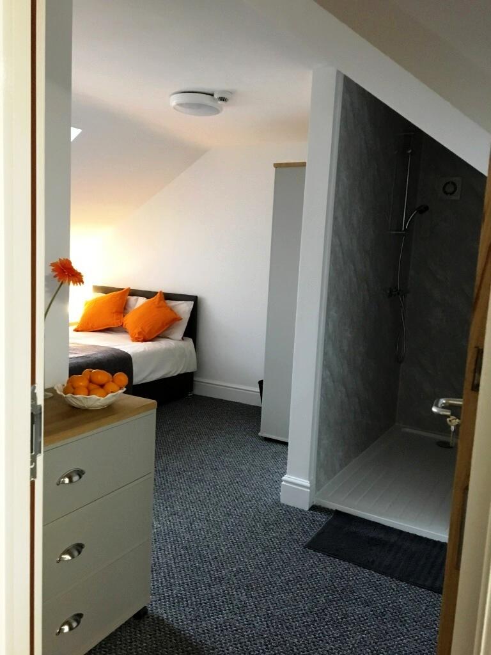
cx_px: 246
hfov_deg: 48.2
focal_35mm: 29
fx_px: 548
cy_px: 328
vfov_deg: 61.7
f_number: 2.2
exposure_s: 1/17
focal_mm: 4.15
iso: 200
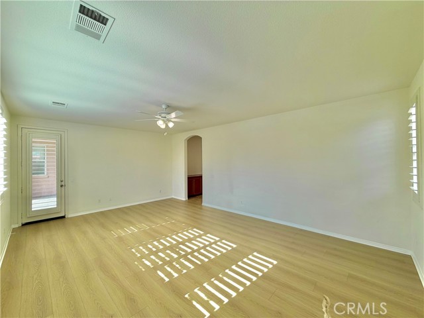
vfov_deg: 85.7
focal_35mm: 14
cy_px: 159
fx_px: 171
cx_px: 212
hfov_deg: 102.1
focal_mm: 2.22
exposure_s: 1/120
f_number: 2.2
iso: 32
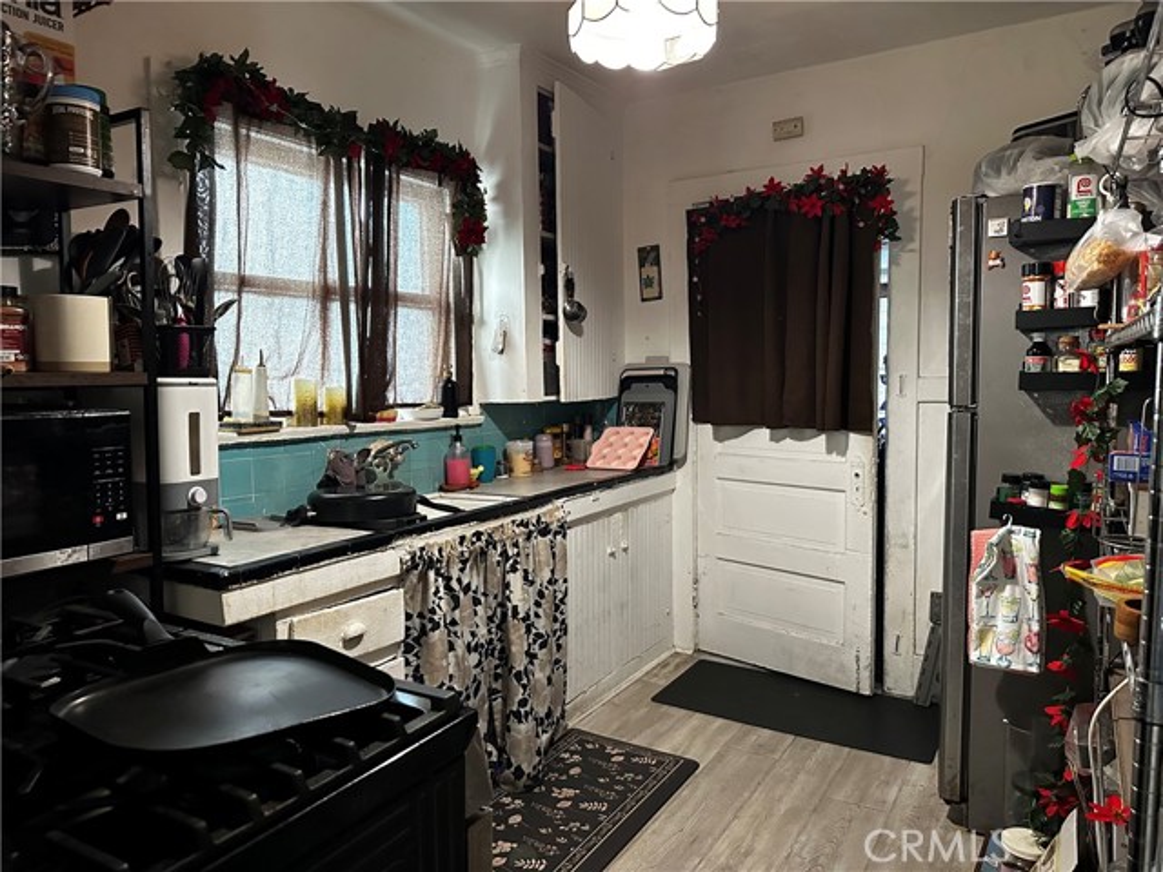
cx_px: 582
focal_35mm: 24
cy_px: 436
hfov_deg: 71.6
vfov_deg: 56.8
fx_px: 806
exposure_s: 1/60
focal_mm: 6.86
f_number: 1.78
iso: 1000
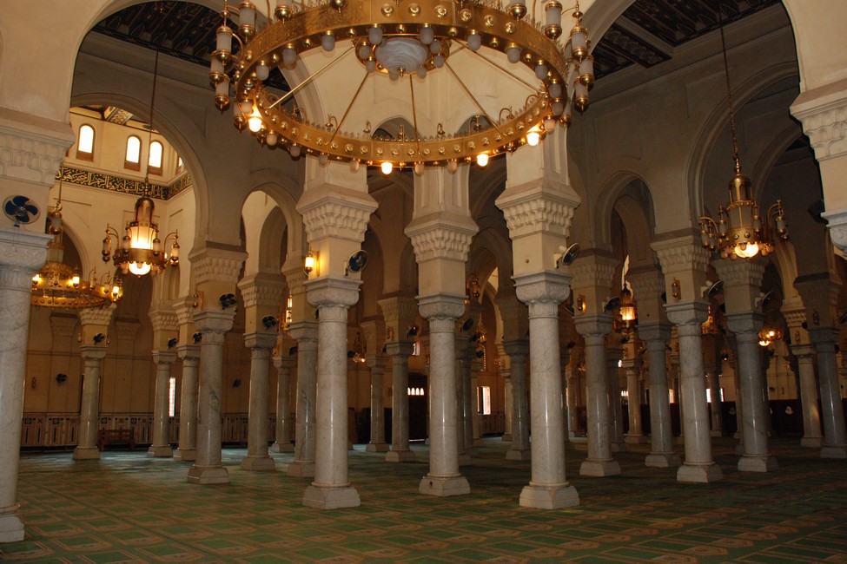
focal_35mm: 30
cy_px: 282
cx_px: 424
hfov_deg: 61.9
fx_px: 706
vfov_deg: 43.6
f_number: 5.6
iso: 800
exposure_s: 1/30
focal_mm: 20
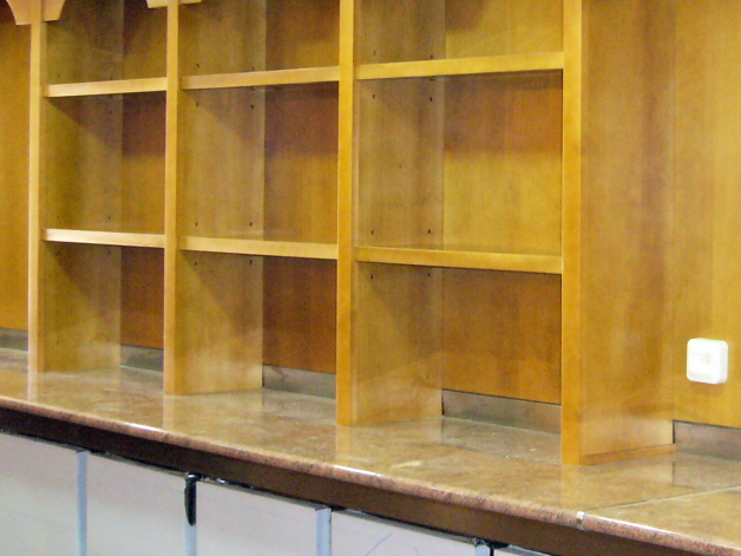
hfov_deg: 22.5
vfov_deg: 17.1
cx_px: 560
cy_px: 170
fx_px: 1841
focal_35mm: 86
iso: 400
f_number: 3.2
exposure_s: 1/30
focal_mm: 7.5
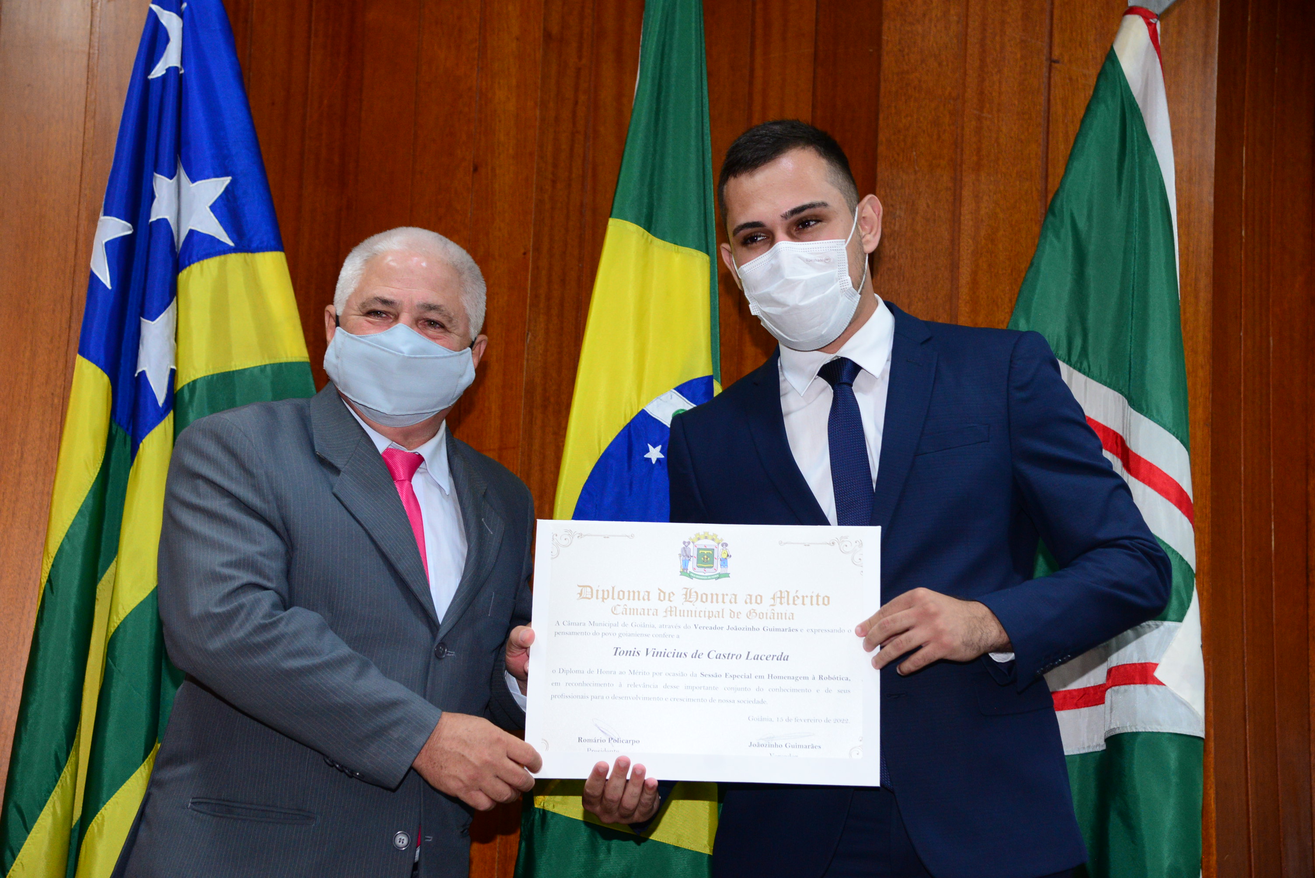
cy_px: 439
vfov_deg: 20.9
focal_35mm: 65
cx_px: 658
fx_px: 2375
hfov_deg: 30.9
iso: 2500
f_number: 4
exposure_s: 1/125
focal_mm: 65
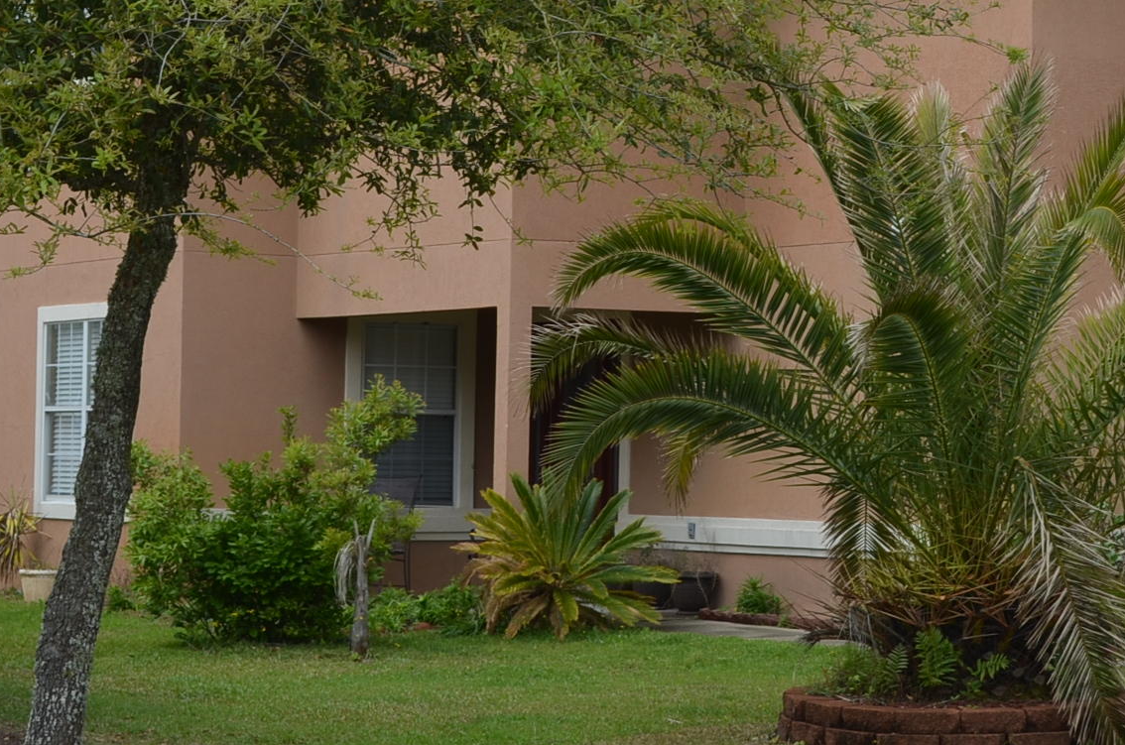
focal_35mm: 114
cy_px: 214
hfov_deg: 17.8
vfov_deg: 11.9
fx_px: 3558
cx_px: 925
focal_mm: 35
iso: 100
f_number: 8
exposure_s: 1/250
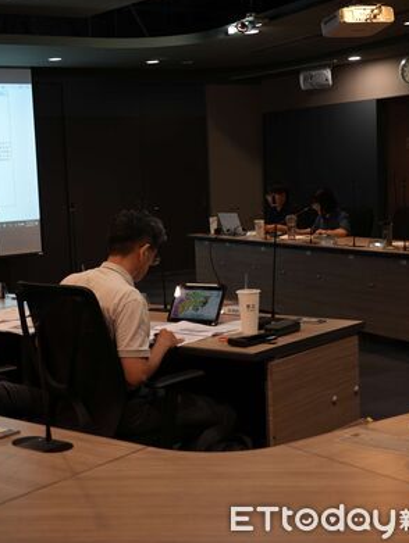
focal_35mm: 56
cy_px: 269
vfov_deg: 34.3
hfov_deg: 25.6
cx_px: 67
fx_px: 881
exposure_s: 1/50
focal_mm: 38
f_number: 4.5
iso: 400
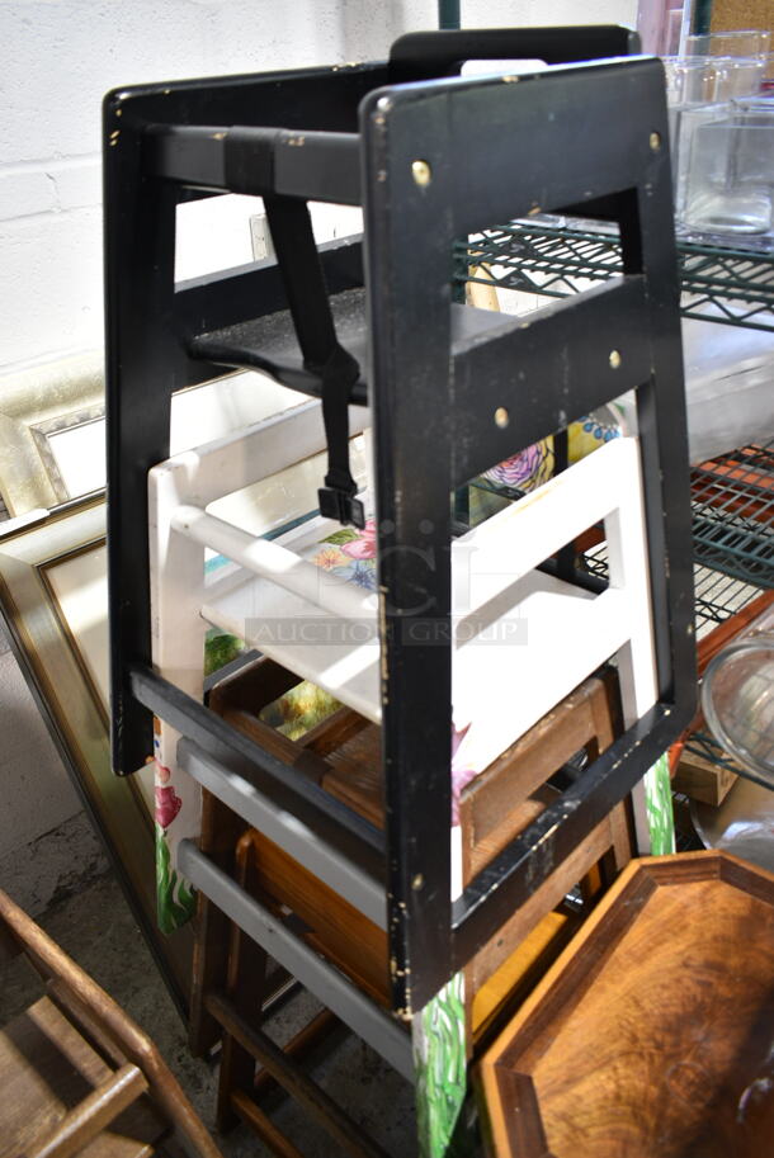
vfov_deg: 67.3
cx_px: 387
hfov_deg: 48.0
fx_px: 869
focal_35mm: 27
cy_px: 579
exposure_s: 1/30
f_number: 3.5
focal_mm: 18
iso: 500
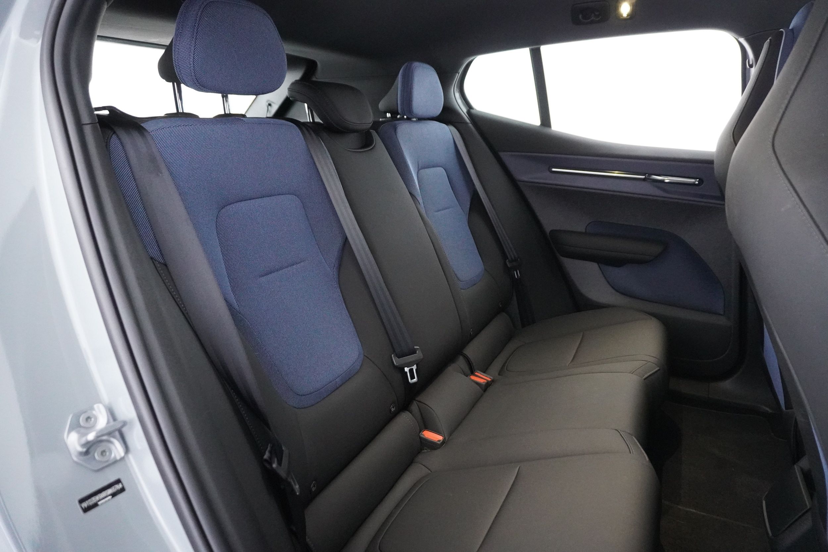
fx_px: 552
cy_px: 276
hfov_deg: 73.7
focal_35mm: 24
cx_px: 414
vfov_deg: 53.1
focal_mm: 16
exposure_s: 1/50
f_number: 3.5
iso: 6400
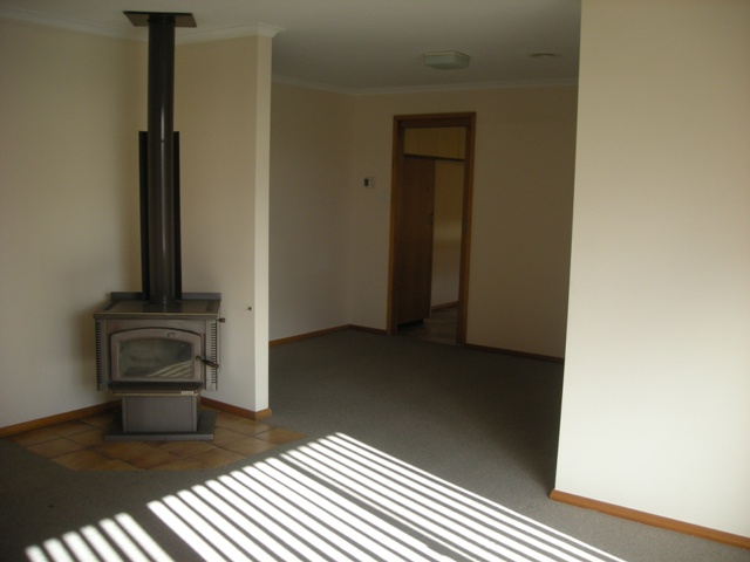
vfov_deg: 40.7
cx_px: 375
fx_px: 758
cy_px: 281
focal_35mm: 35
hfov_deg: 52.6
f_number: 2.8
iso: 90
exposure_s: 1/125
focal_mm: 5.7
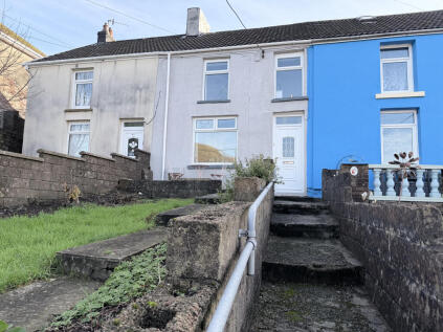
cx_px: 222
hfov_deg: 71.6
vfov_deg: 56.8
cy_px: 166
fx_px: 307
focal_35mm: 24
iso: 100
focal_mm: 6.76
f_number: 1.78
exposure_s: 1/868
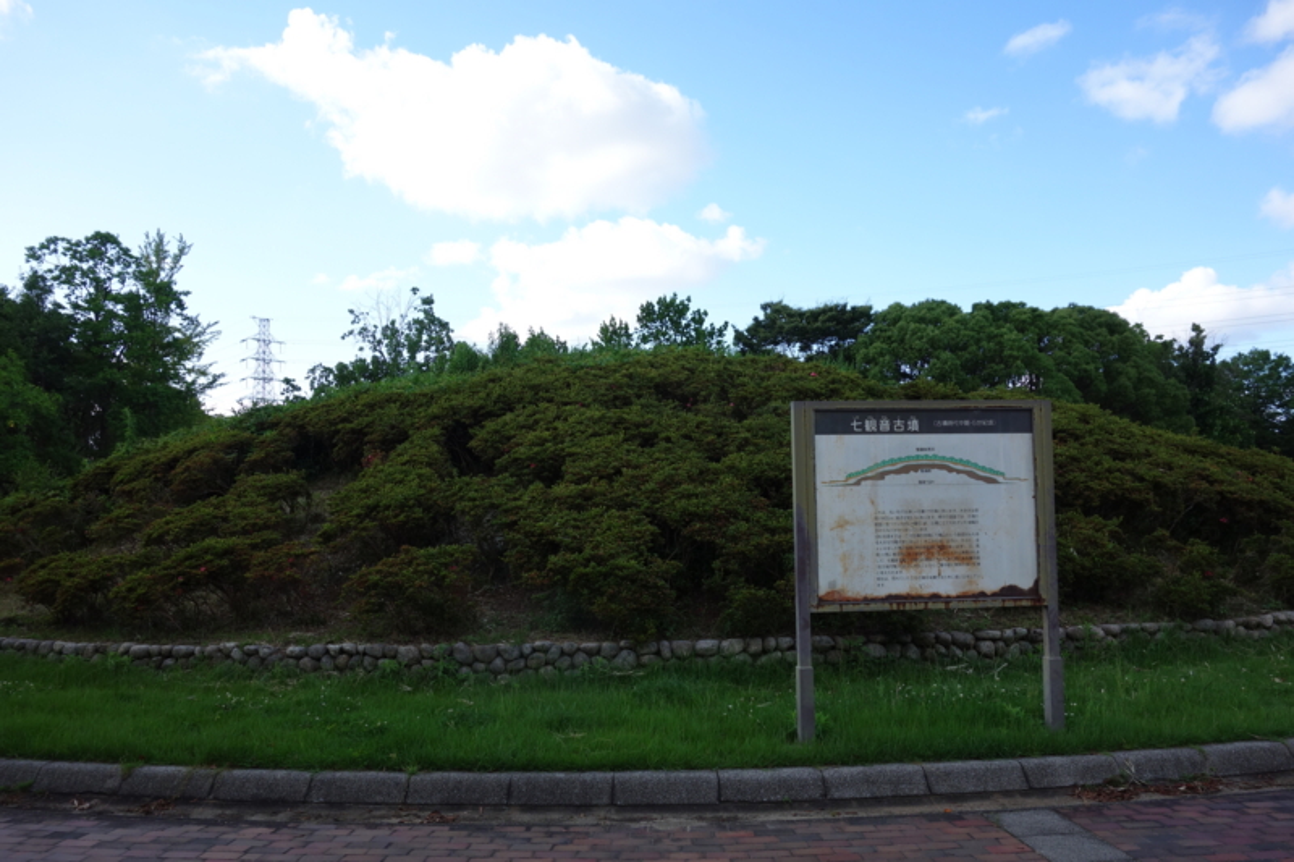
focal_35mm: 28
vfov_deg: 46.4
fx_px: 1006
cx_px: 647
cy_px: 431
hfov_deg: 65.5
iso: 125
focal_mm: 10.4
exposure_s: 1/250
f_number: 5.6
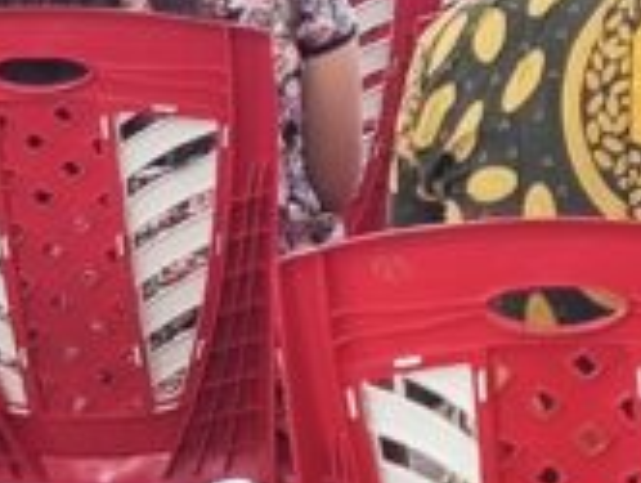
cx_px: 1352
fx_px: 3764
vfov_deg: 7.3
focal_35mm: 203
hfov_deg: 9.1
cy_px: -147
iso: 400
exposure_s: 1/50
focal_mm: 6.18
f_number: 1.65
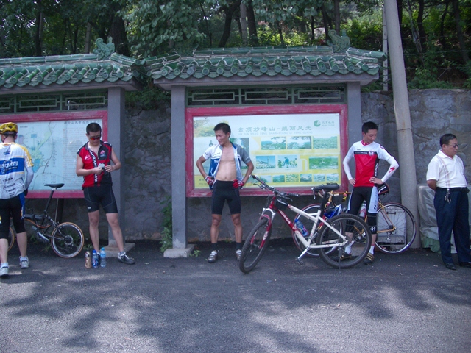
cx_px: 236
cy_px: 176
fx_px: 476
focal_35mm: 35
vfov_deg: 40.7
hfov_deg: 52.6
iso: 50
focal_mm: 5.8
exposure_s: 1/400
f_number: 2.6
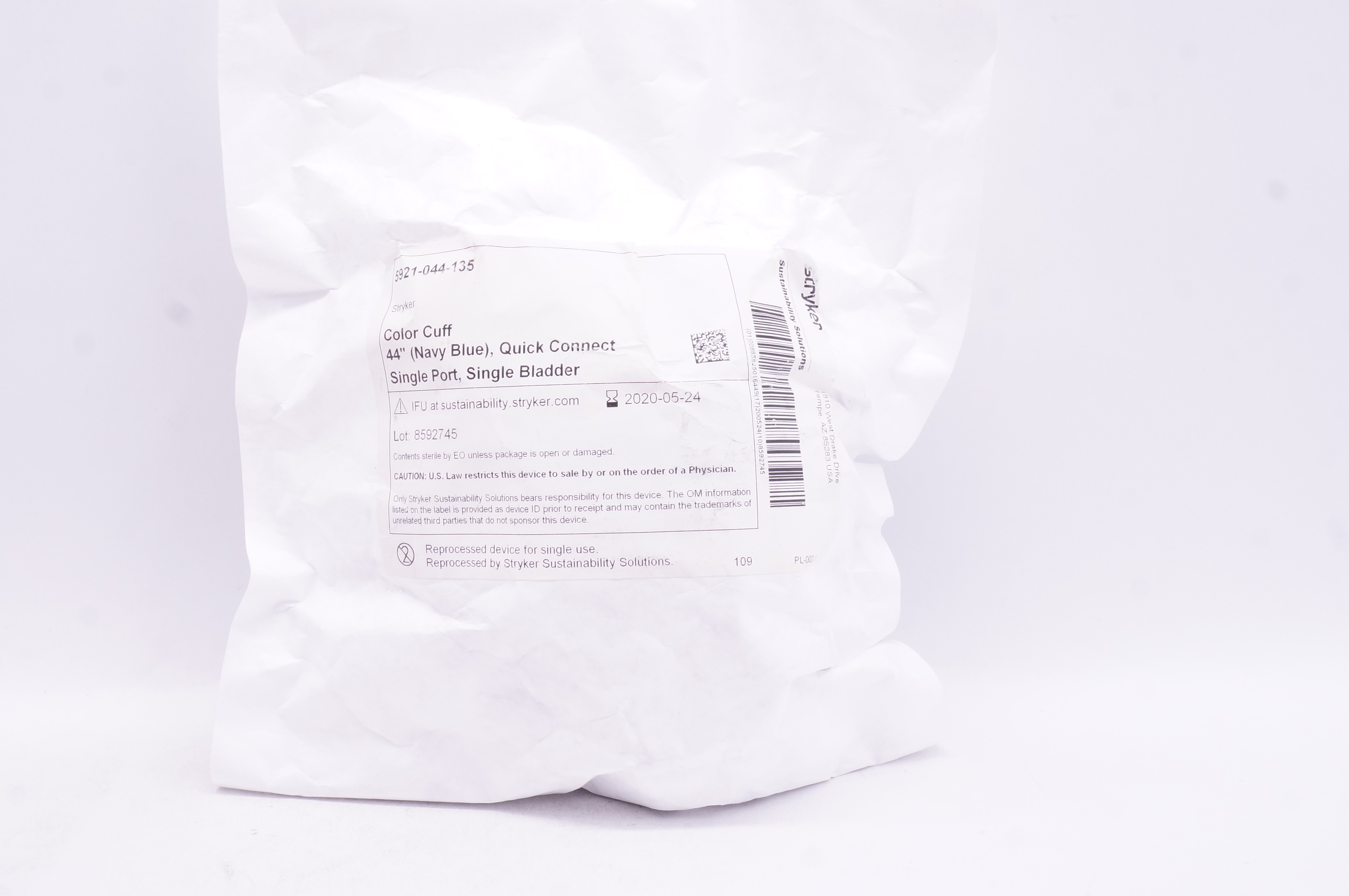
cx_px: 584
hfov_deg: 42.7
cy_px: 375
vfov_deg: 29.1
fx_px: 1722
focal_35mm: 46
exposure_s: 1/25
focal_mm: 24
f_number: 13
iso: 800
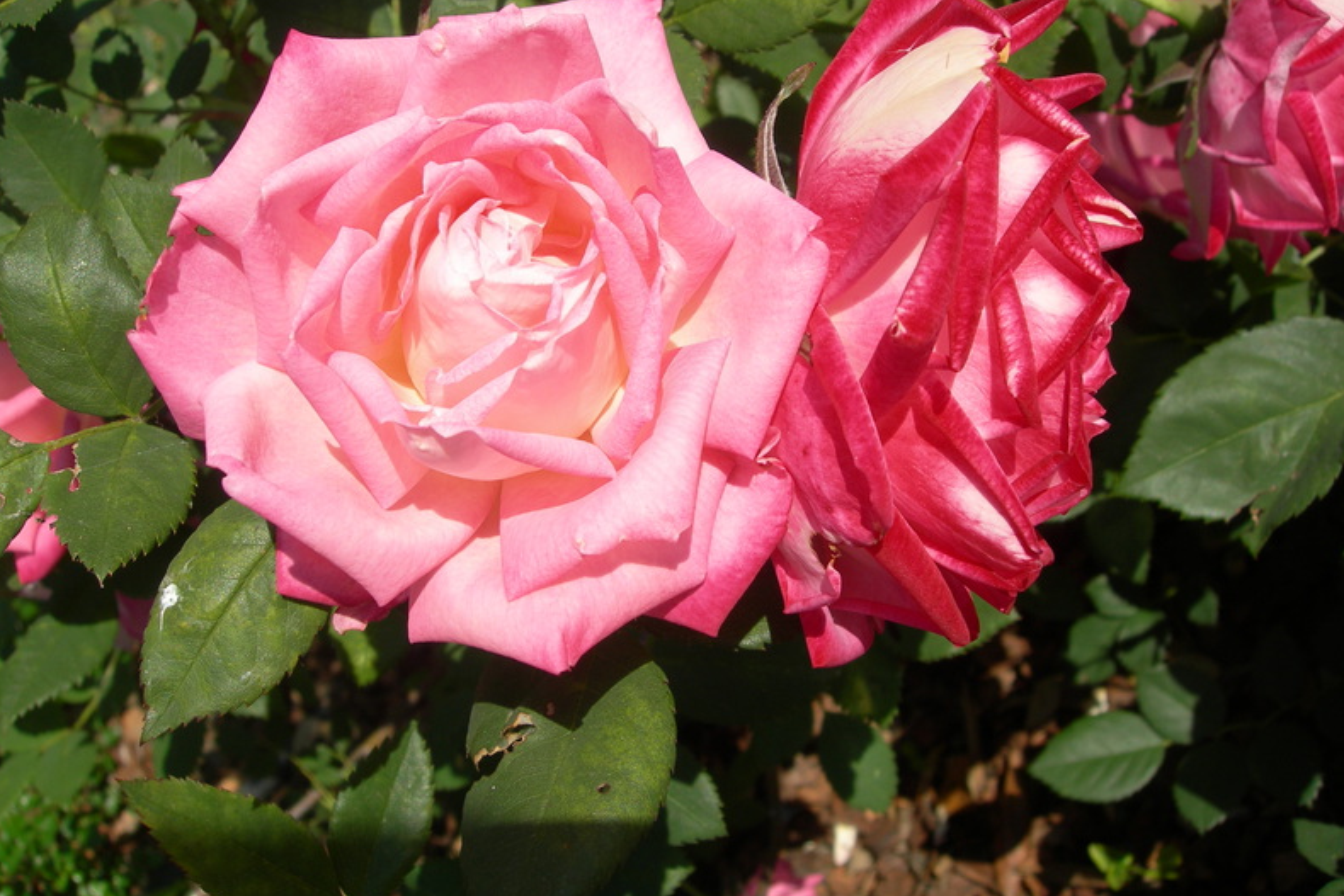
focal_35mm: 40
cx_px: 667
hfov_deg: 48.5
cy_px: 406
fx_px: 1494
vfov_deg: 33.4
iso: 50
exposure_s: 1/631
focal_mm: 7.8
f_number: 4.8
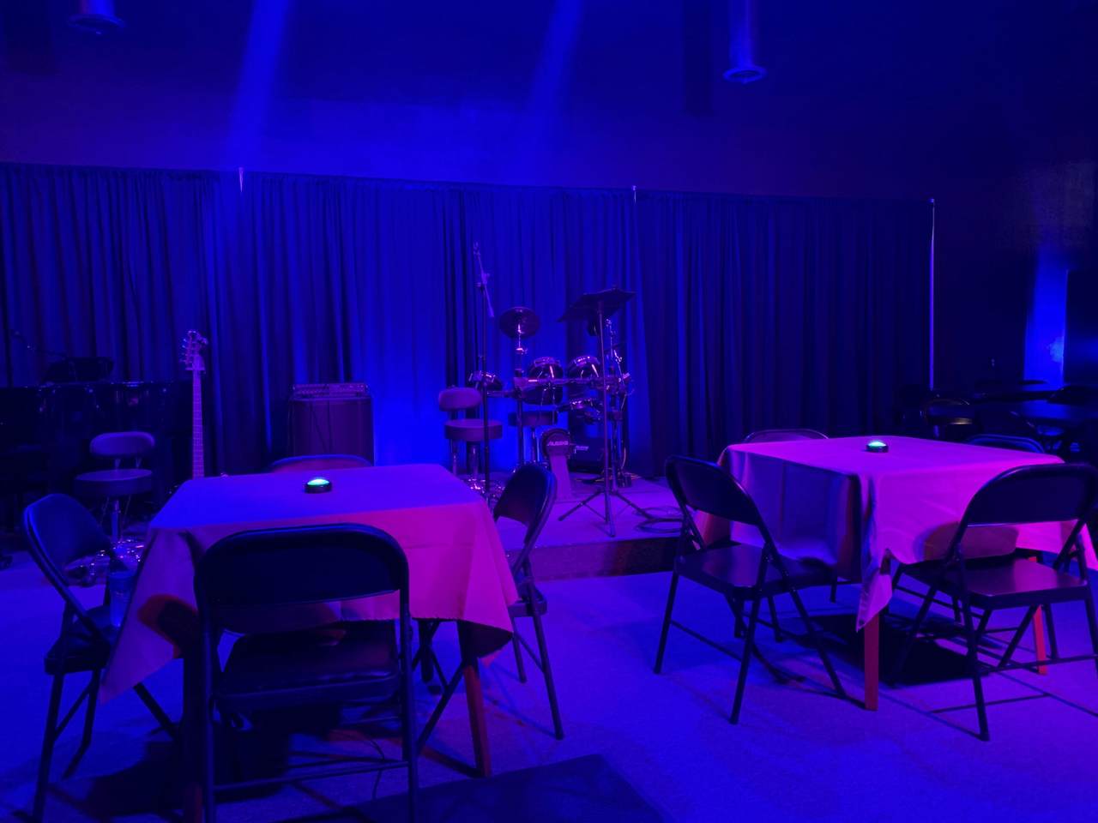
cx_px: 549
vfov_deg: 53.1
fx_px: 825
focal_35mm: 26
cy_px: 412
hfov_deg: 67.3
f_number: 1.8
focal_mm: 4.25
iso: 400
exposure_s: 1/24
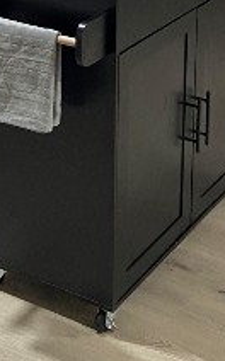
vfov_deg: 19.3
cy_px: -97
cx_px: 12
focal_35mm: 100
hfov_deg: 12.9
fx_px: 984
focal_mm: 4.25
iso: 320
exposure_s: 1/60
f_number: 1.8
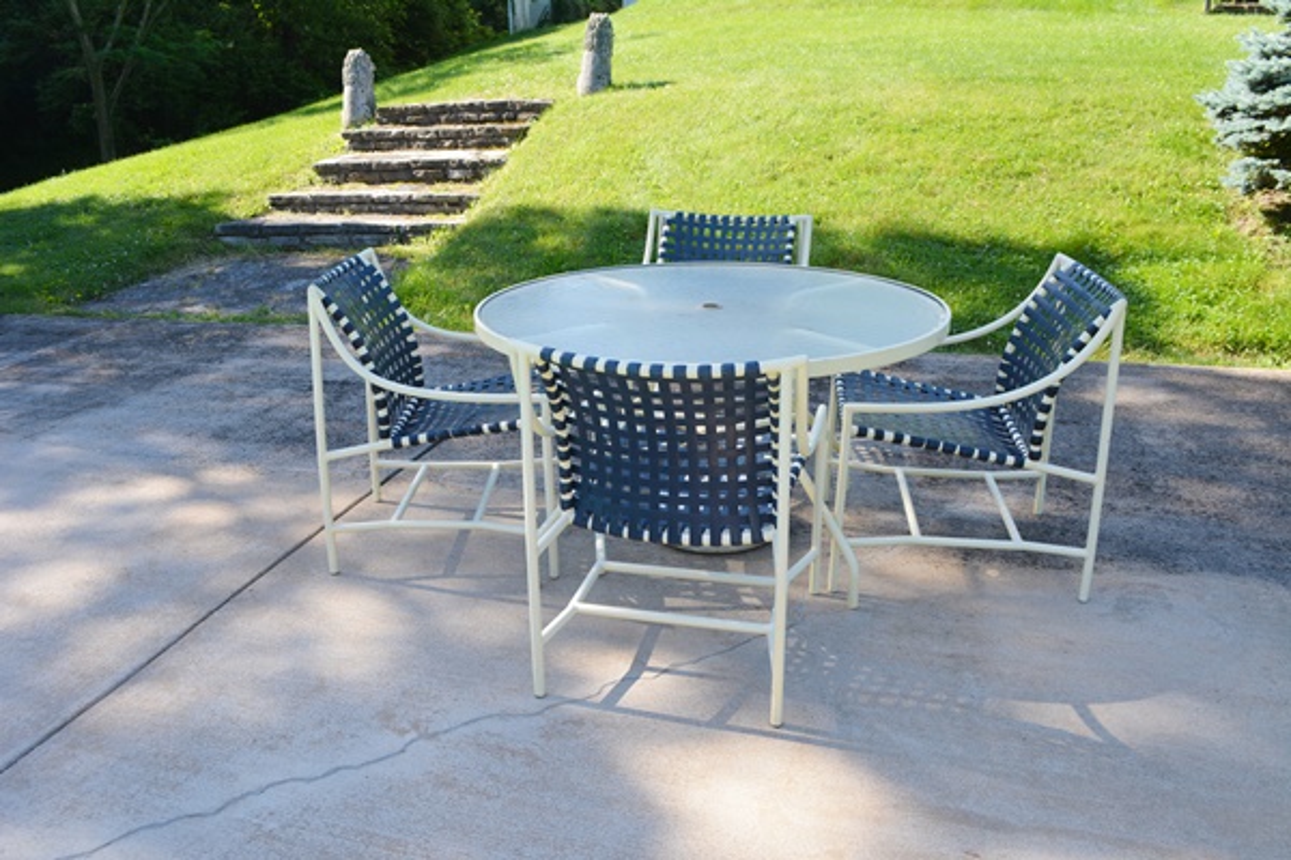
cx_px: 646
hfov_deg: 61.9
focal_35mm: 30
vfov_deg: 43.6
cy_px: 430
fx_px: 1076
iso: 200
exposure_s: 1/200
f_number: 7.1
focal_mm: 20
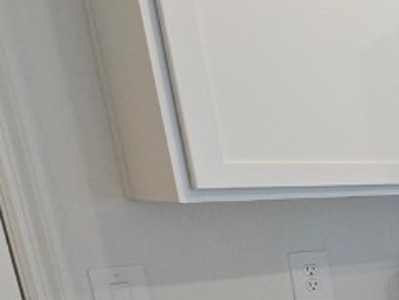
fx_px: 635
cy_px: 320
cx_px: 831
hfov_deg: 18.4
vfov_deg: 25.0
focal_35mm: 55
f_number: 2.2
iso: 160
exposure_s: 1/60
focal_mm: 2.2
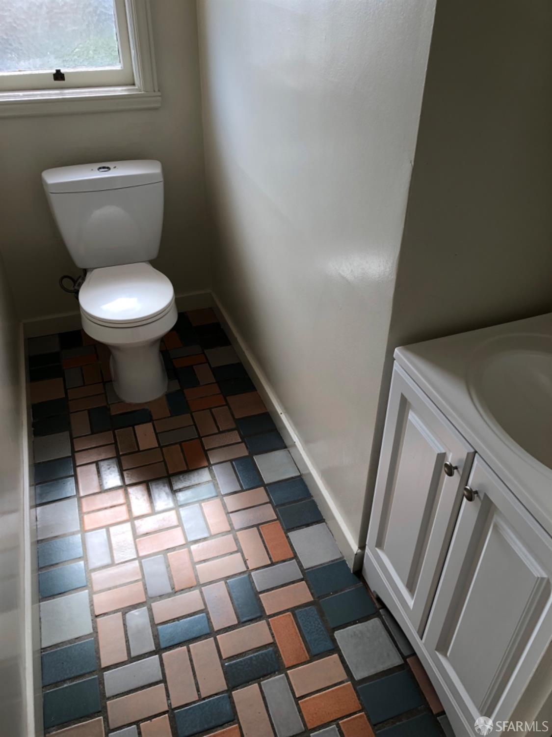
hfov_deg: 49.7
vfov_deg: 63.4
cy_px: 368
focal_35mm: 28
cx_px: 276
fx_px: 595
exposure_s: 1/120
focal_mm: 4
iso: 40
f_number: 1.8
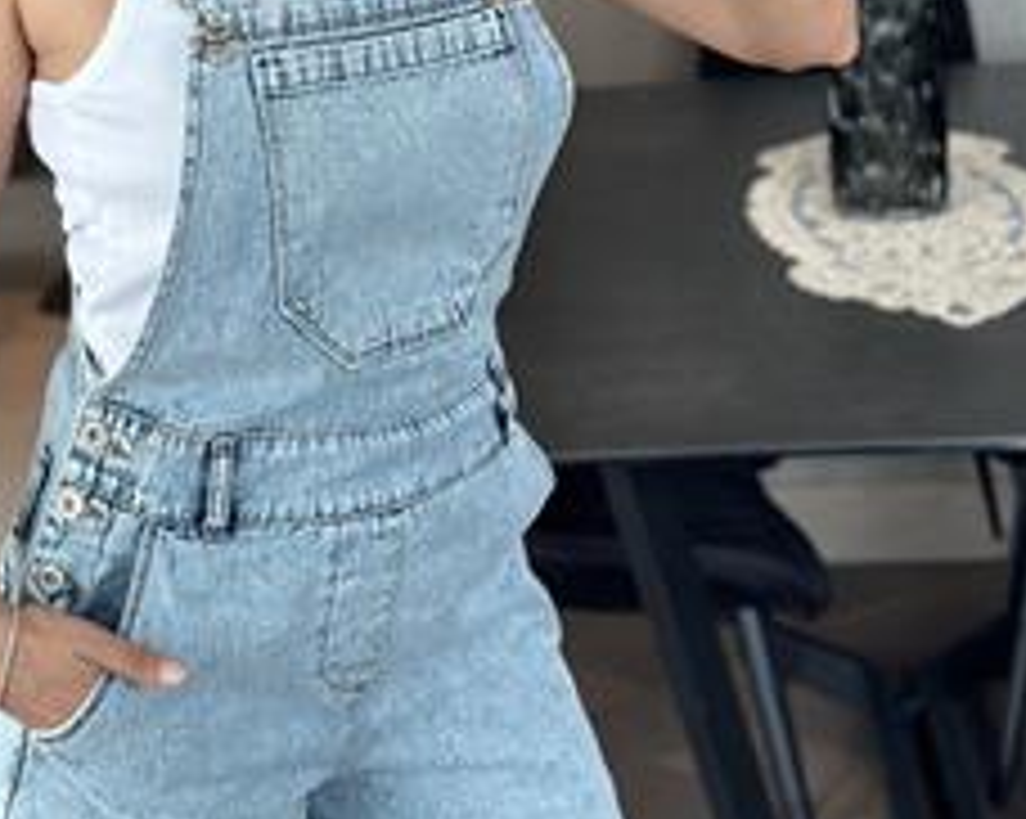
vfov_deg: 14.7
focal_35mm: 104
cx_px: 279
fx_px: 3155
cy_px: 140
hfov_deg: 18.4
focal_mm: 6.86
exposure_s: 1/60
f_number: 1.78
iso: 160
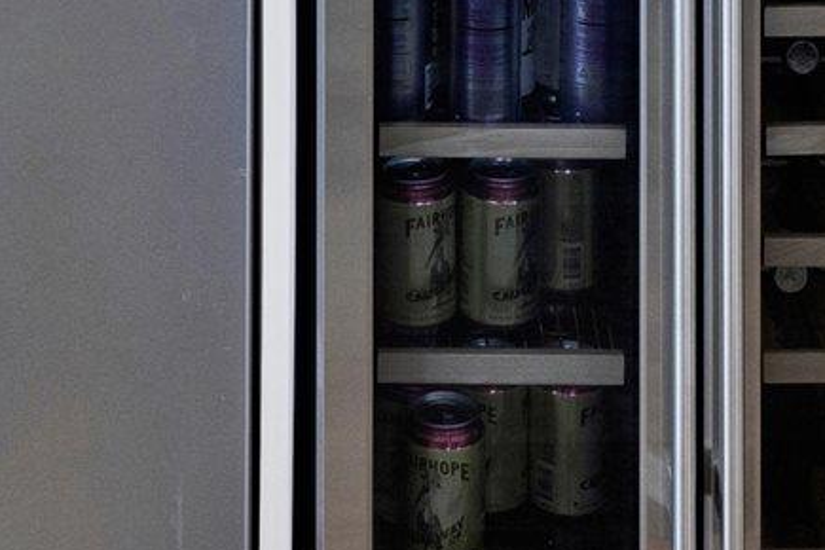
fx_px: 2429
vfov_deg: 10.7
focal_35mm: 106
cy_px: -834
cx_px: 362
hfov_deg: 19.3
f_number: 11
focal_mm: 15
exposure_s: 1/15
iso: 400
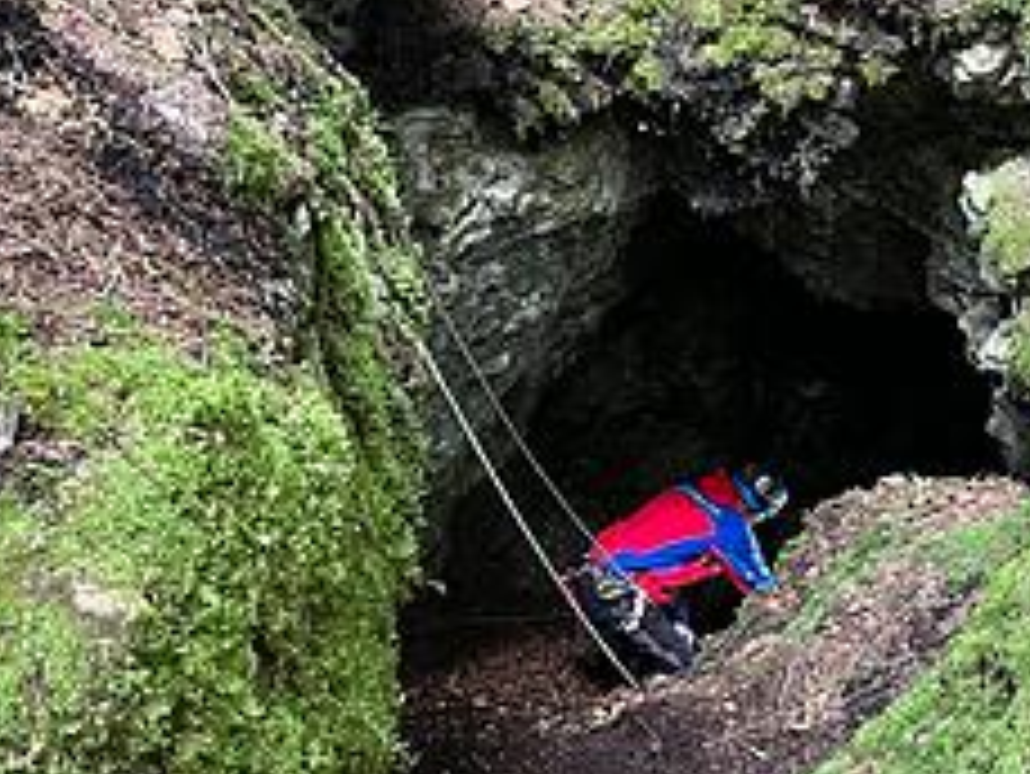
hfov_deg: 46.6
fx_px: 1191
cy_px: 477
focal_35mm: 40
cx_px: 589
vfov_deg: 35.8
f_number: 1.6
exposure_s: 1/60
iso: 200
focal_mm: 5.1
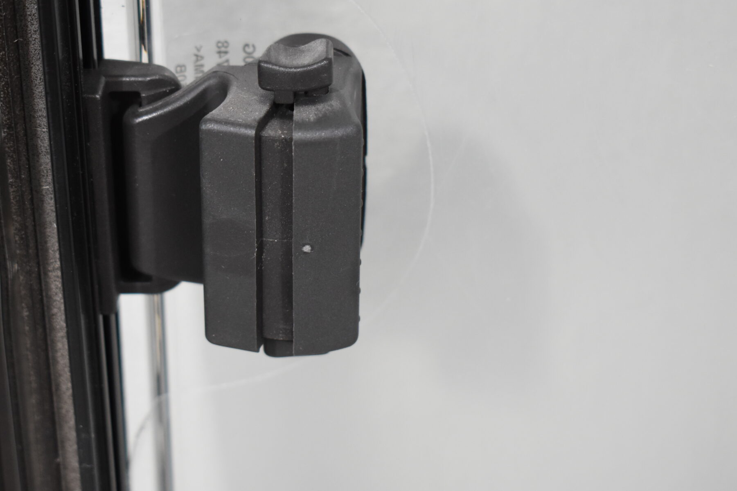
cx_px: 288
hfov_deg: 25.0
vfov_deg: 16.8
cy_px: 188
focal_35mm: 81
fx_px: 1658
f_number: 4.8
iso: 1100
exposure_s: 1/125
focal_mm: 38
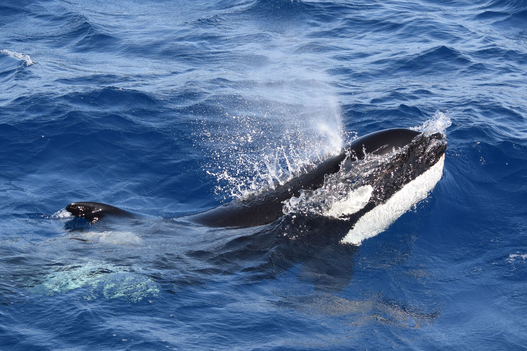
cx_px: 264
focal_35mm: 108
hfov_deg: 18.9
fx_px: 1581
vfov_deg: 12.7
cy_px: 176
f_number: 5.6
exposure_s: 1/1250
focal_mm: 72
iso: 400
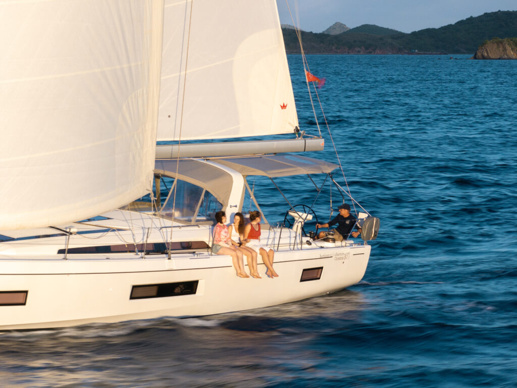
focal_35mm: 166
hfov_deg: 11.9
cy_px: 194
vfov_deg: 8.9
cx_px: 258
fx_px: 2479
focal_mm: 30.71
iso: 110
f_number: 3.4
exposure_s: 1/15
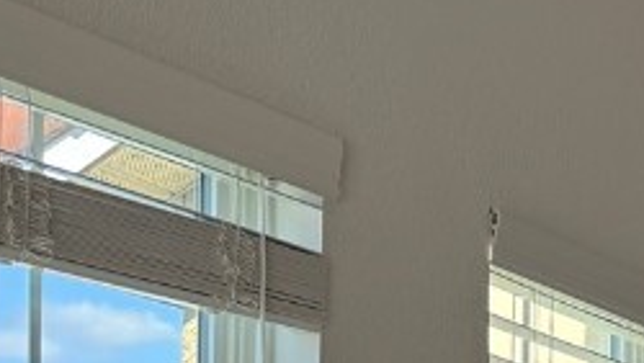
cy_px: 747
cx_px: 1030
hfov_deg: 17.5
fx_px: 1828
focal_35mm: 107
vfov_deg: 10.4
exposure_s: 1/654
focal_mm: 6.76
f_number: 1.78
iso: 100
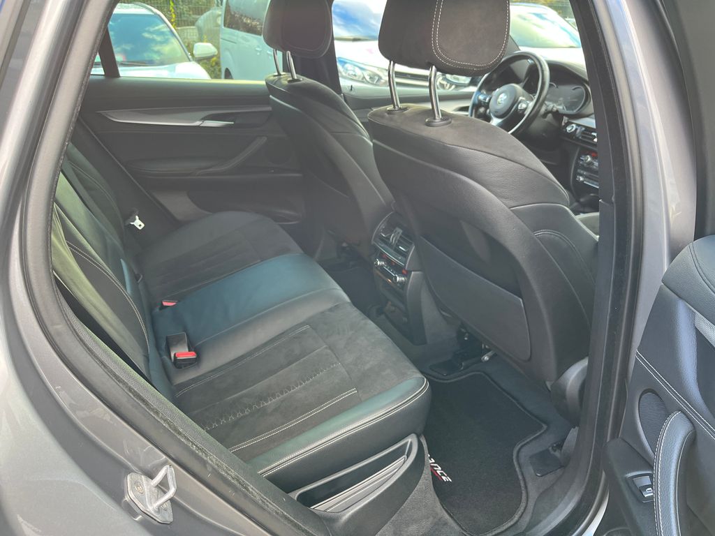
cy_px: 268
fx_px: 537
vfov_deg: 53.1
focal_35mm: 26
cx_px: 358
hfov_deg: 67.3
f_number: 1.6
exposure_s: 1/121
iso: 100
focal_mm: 5.1
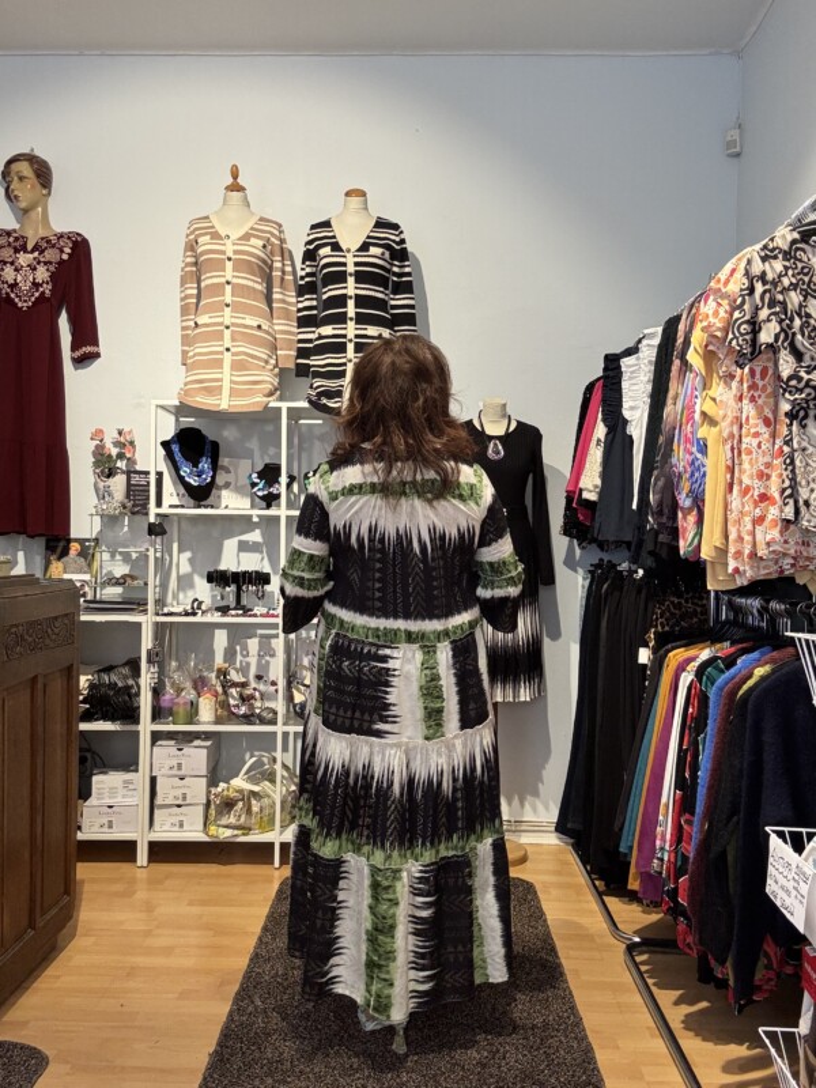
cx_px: 408
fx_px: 943
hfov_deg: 46.8
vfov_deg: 60.0
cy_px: 544
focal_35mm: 30
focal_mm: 2.69
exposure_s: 1/63
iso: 80
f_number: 1.9
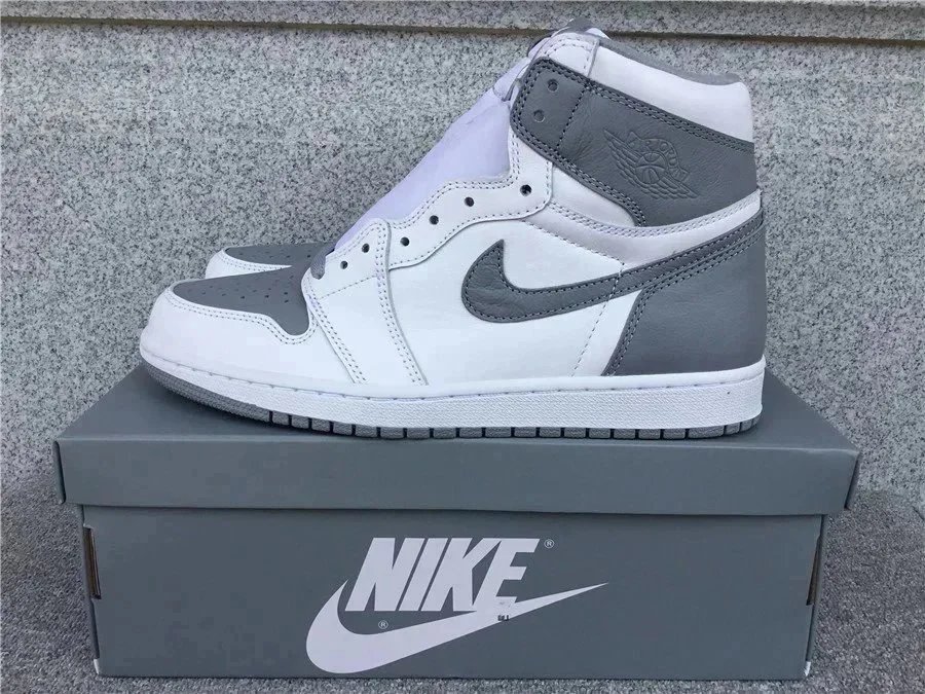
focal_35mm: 31
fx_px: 828
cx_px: 462
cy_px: 347
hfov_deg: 58.4
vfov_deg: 45.4
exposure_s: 1/684
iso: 25
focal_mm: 3.3
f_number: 2.4
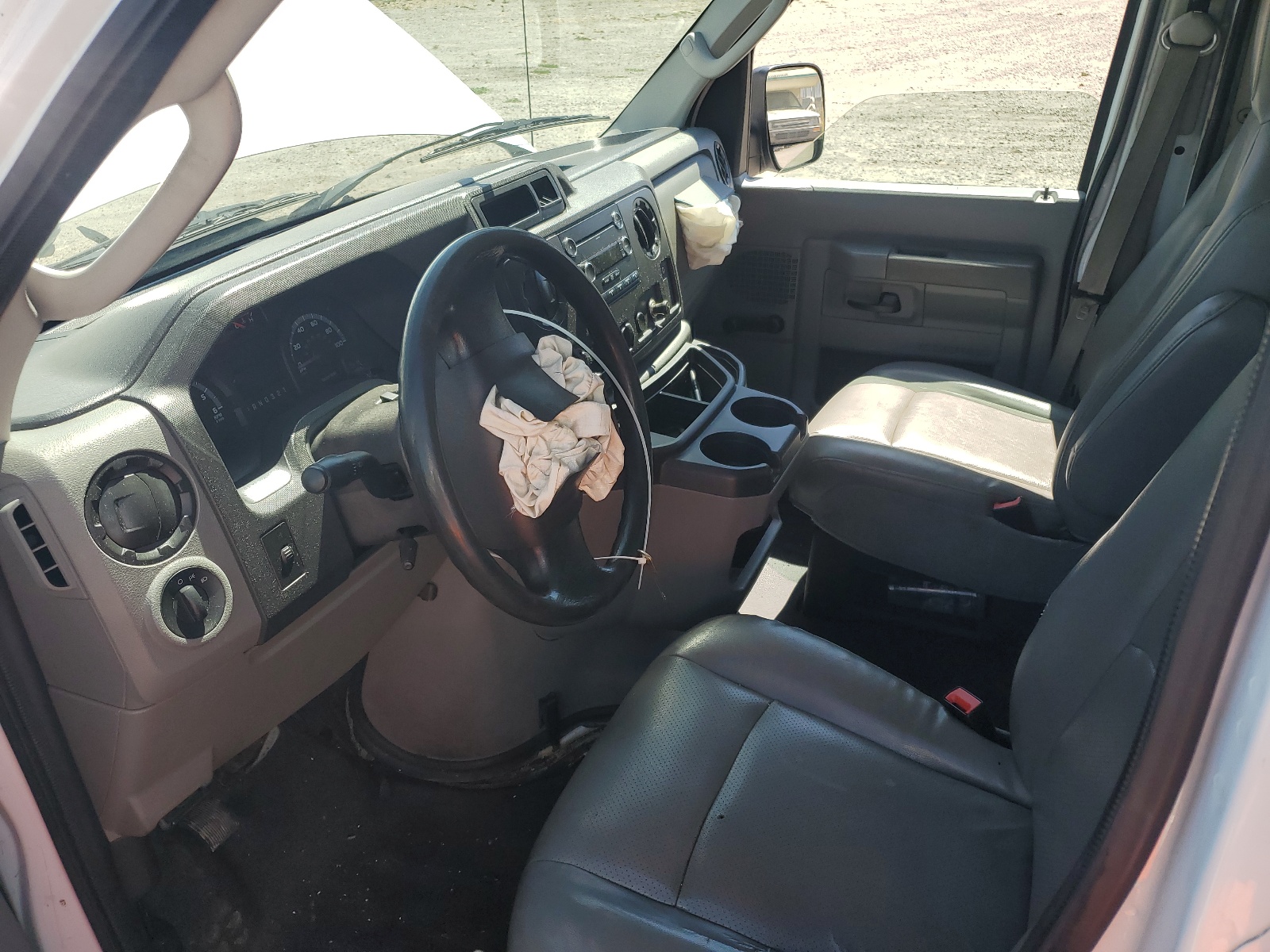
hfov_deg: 67.3
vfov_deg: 53.1
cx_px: 635
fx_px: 954
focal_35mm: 26
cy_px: 476
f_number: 1.5
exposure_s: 1/1111
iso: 50
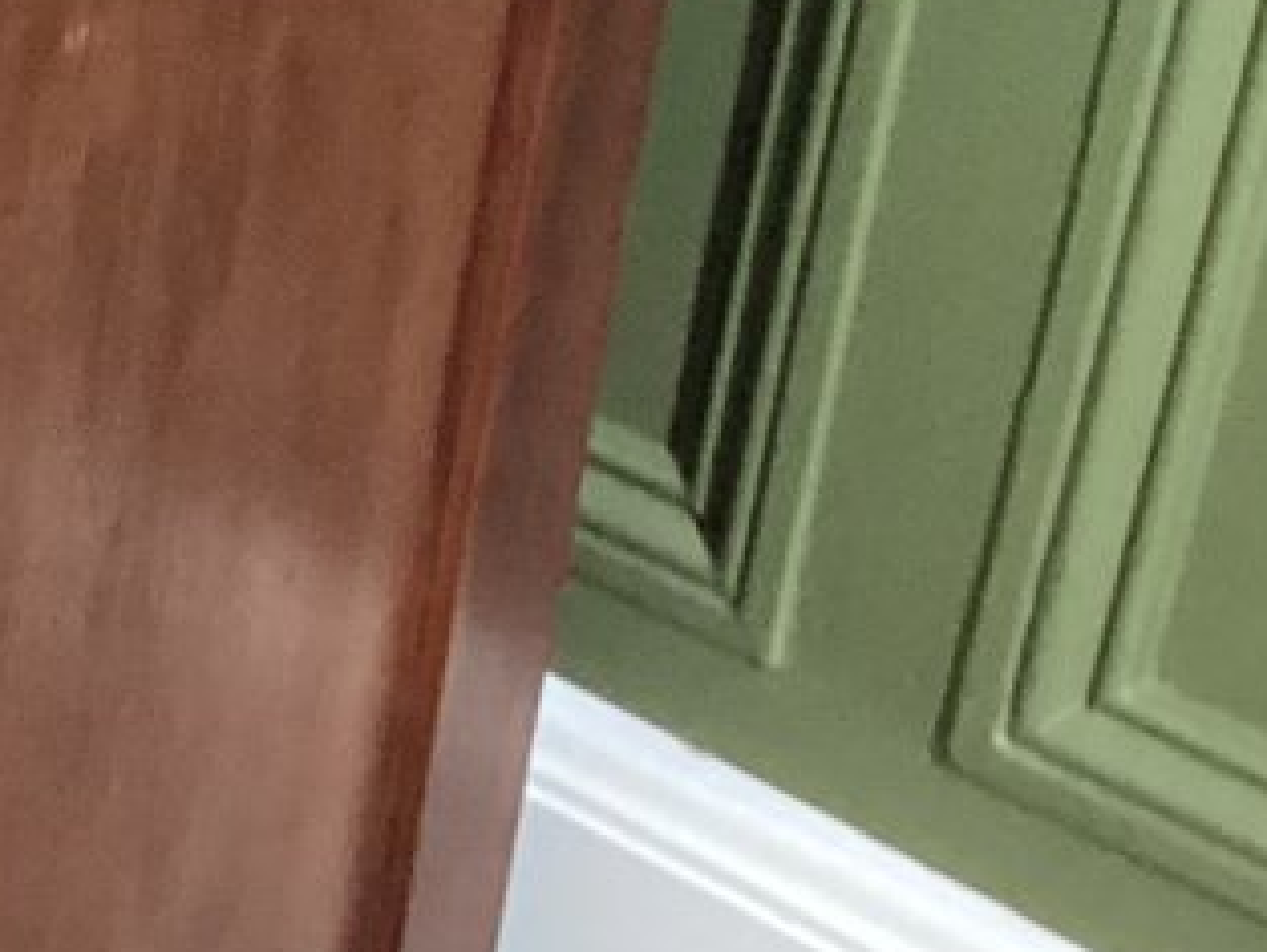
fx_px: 5492
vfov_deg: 9.8
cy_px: -156
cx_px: -1382
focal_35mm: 150
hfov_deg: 11.6
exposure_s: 1/30
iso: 500
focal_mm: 3.3
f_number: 2.4
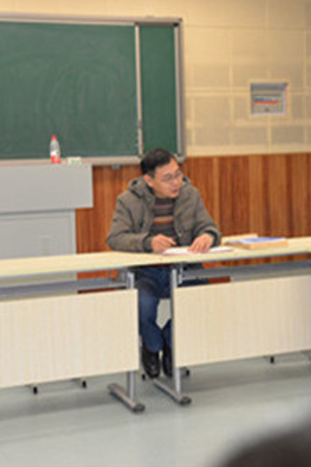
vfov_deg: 27.0
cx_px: 239
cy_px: 195
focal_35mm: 75
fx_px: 972
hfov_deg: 18.1
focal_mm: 42
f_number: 4
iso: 560
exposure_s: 1/60
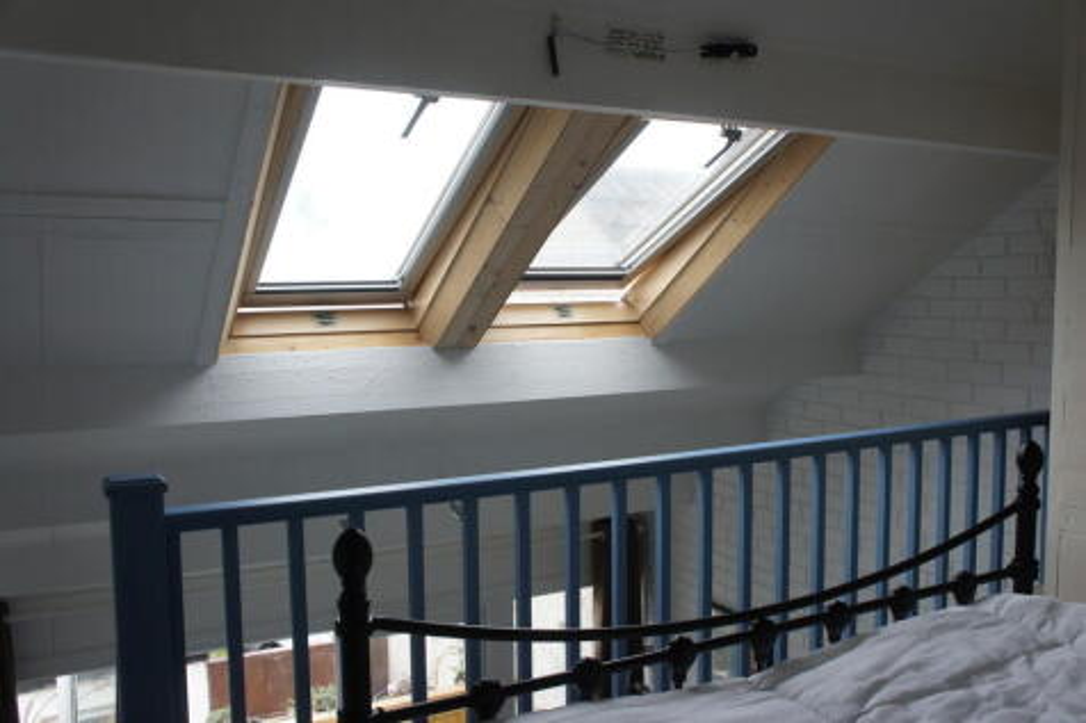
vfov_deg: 43.6
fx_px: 905
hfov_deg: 61.9
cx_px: 543
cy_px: 362
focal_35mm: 30
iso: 640
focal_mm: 20
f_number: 5.6
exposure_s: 1/250
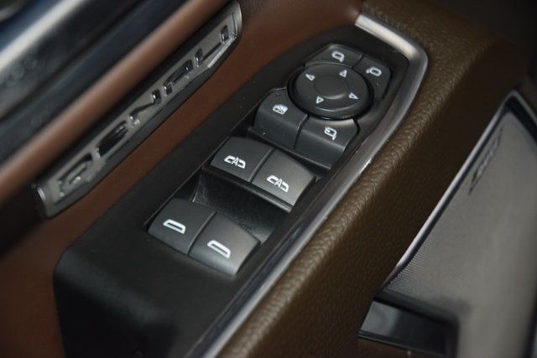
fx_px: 1567
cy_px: 179
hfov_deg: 19.5
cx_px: 268
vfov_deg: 13.0
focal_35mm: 105
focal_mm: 70
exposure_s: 1/60
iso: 1250
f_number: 4.5
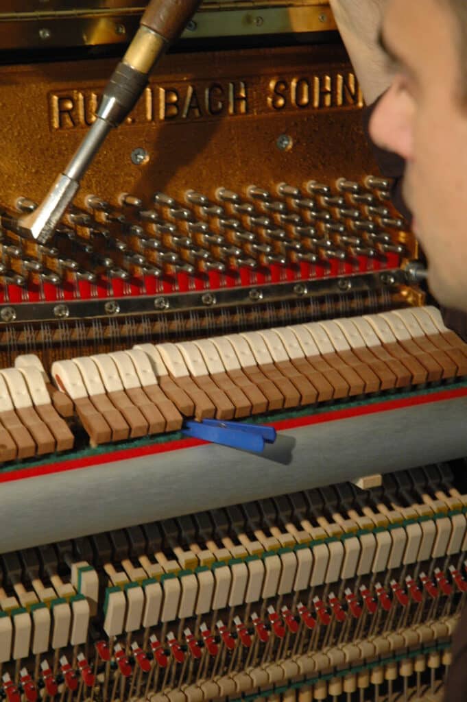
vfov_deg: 22.6
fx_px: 1754
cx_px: 234
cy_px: 351
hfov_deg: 15.2
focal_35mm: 90
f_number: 4.5
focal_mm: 60
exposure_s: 1/30
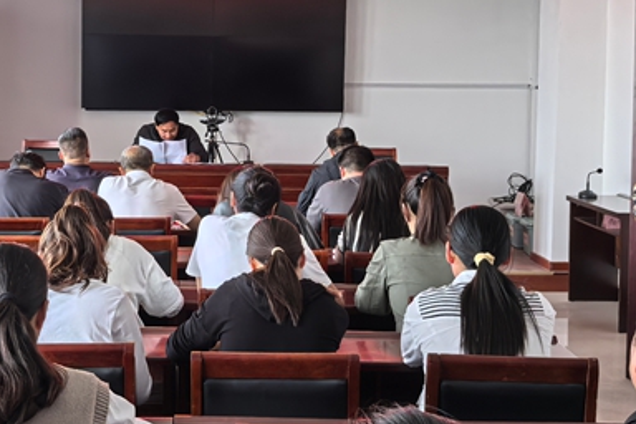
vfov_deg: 18.6
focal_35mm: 73
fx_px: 1290
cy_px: 166
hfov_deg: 27.5
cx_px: 197
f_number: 2
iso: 640
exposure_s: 1/333
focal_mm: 5.75
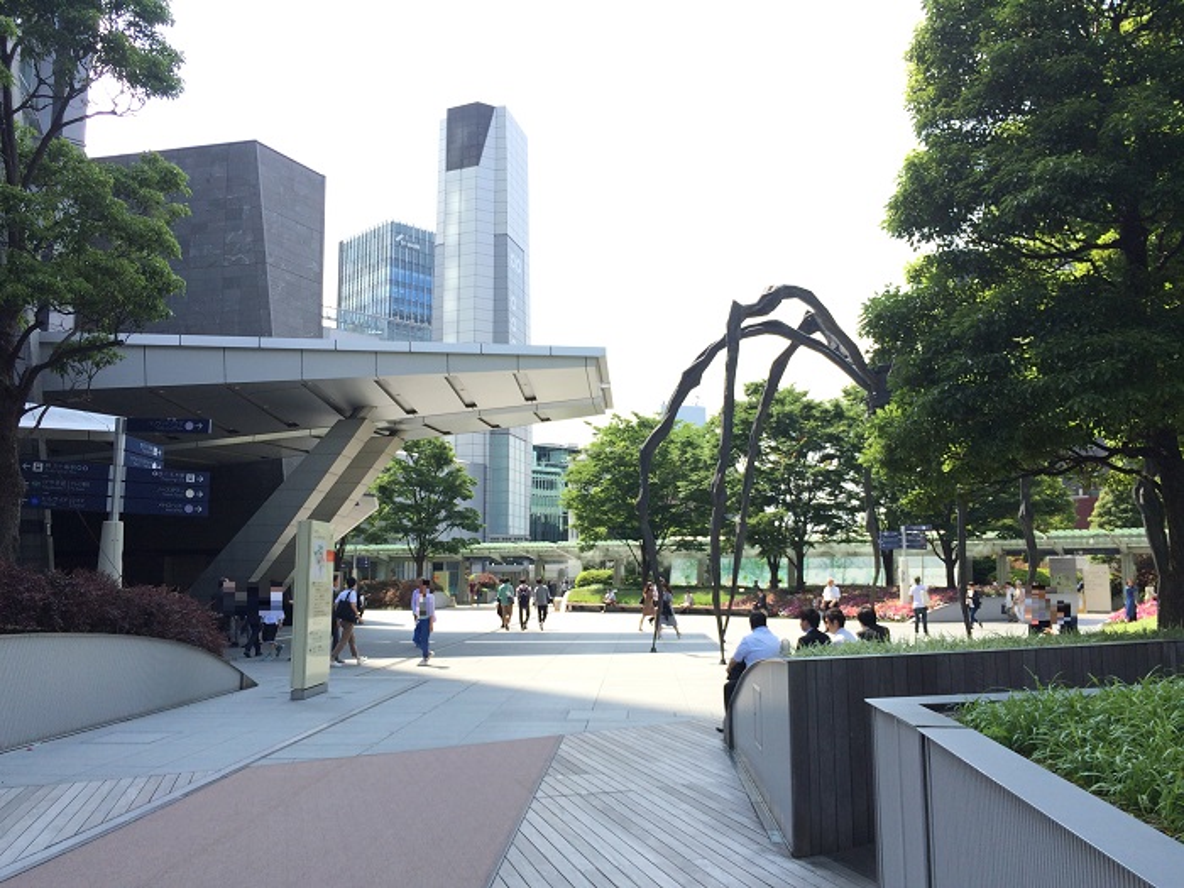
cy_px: 444
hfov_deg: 61.7
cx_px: 592
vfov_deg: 48.2
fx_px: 992
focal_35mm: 29
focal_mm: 4.15
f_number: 2.2
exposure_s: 1/684
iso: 32
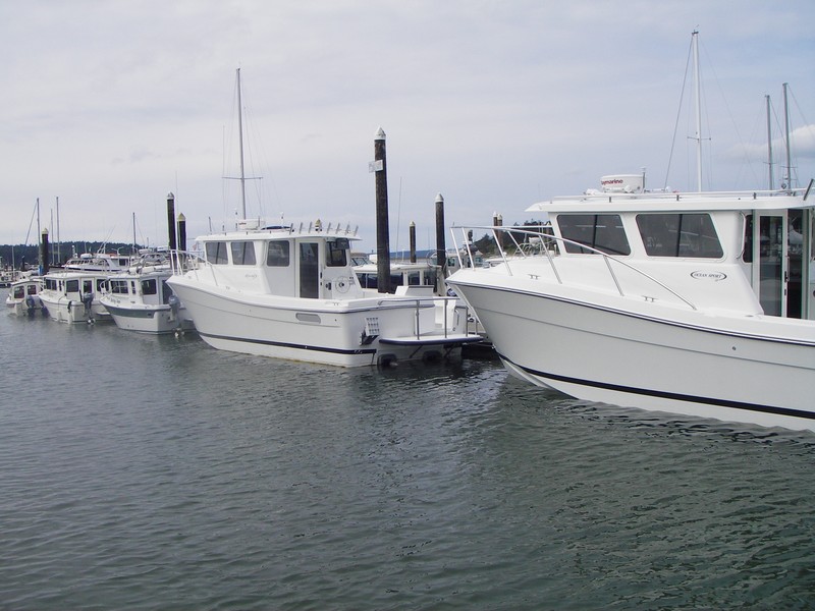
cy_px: 306
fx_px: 895
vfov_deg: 37.7
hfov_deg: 49.0
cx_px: 408
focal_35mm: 38
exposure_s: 1/250
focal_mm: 6.3
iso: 50
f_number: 6.6
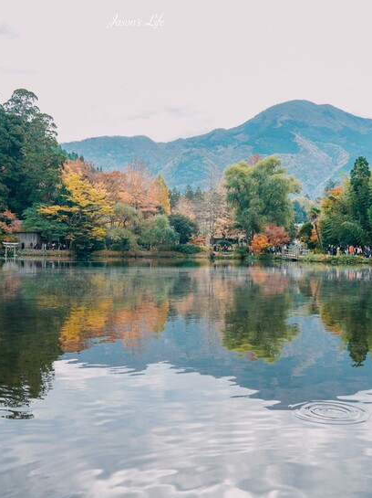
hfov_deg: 39.3
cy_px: 254
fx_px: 516
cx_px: 136
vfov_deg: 51.4
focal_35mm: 36
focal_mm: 24
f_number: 5
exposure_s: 1/125
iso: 100
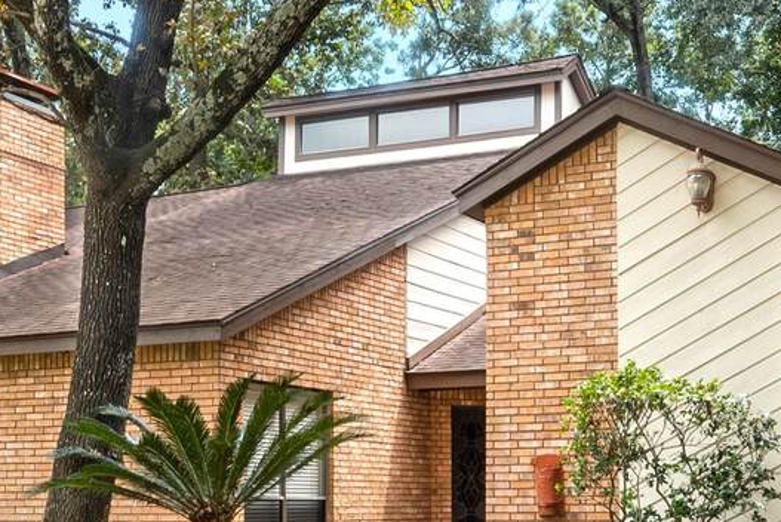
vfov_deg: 38.9
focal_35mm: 34
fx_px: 738
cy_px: 267
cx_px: 413
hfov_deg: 55.7
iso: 100
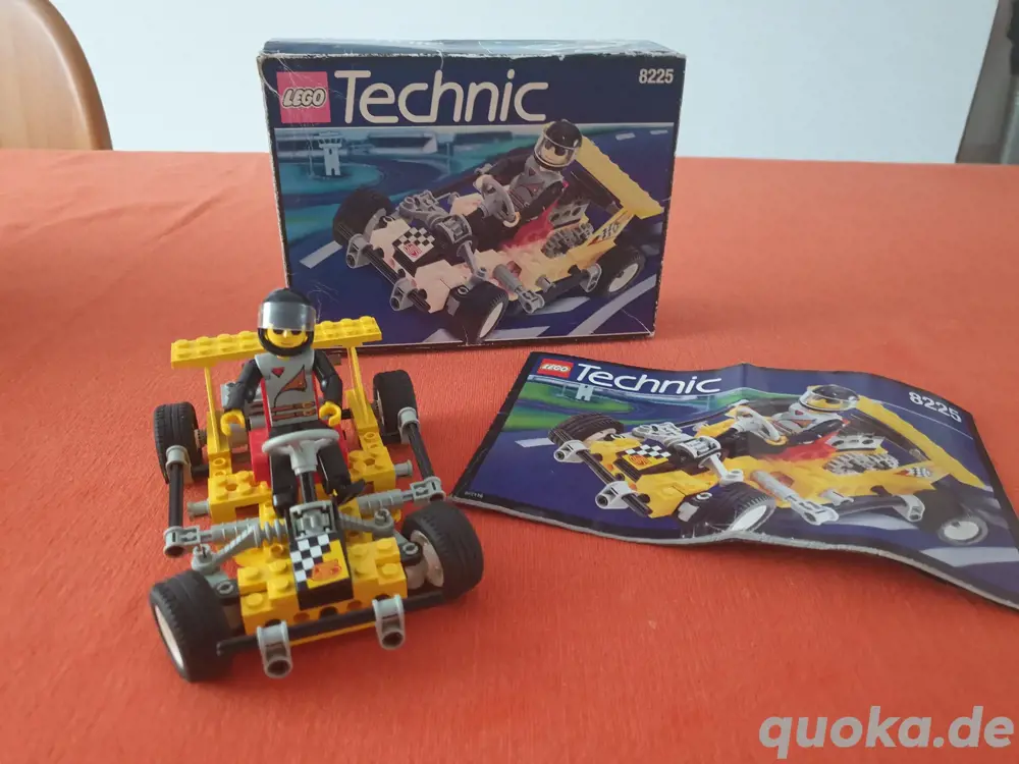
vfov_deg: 53.1
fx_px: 765
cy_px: 382
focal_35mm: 26
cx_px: 510
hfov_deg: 67.3
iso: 250
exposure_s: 1/12
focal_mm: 4.3
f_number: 1.5
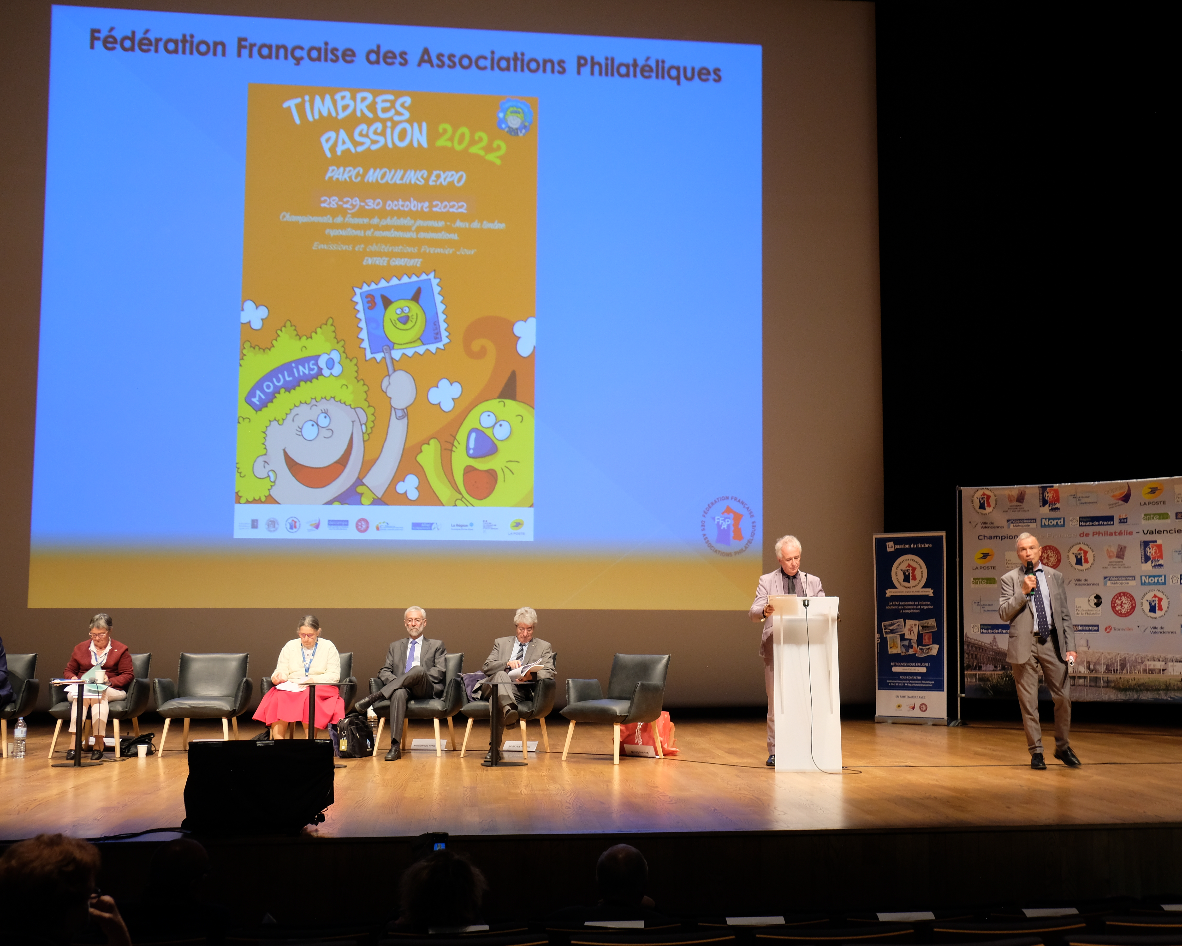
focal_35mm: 40
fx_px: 1399
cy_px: 478
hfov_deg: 45.7
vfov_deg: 37.3
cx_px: 667
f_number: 4
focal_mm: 23.3
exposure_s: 1/30
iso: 1000
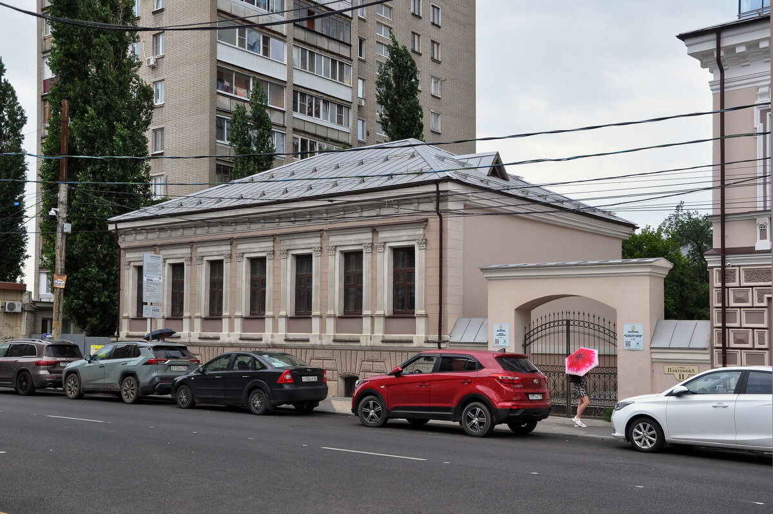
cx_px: 386
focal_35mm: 42
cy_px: 257
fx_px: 901
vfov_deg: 31.8
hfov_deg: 46.4
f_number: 10
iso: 400
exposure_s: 1/200
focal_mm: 28
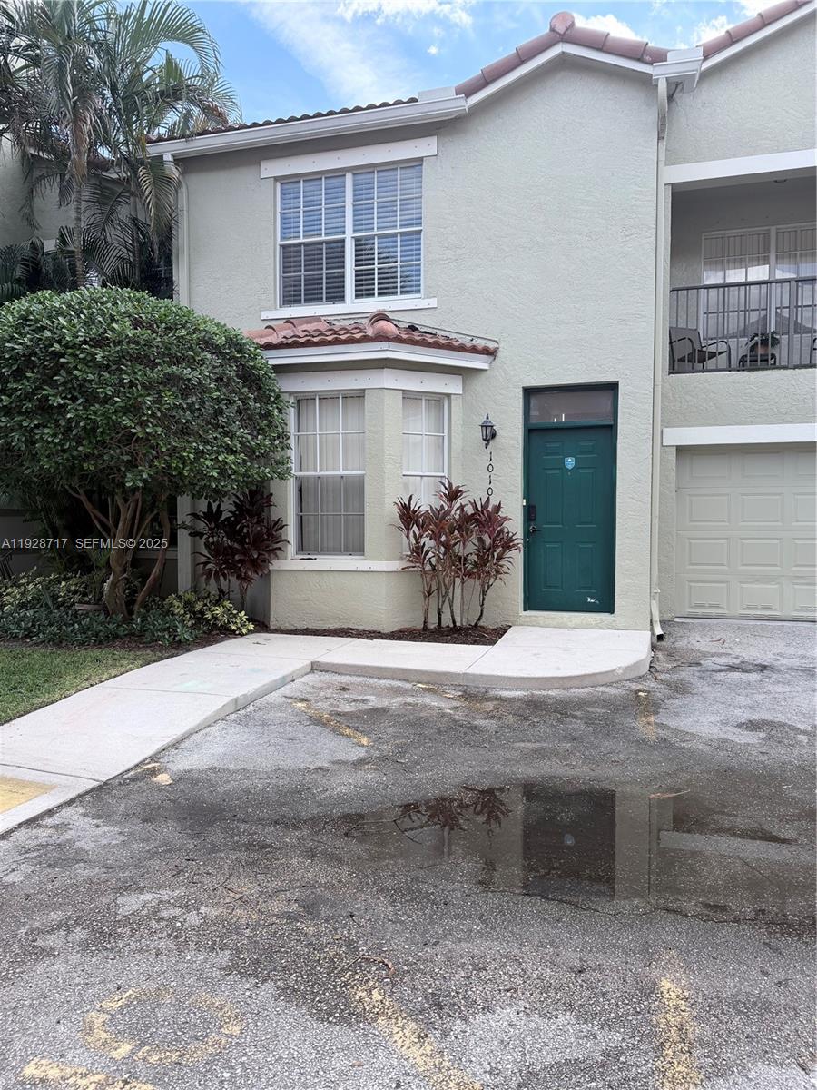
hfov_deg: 56.8
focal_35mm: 24
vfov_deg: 71.6
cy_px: 545
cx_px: 408
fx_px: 755
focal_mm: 6.76
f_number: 1.78
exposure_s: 1/1812
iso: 100
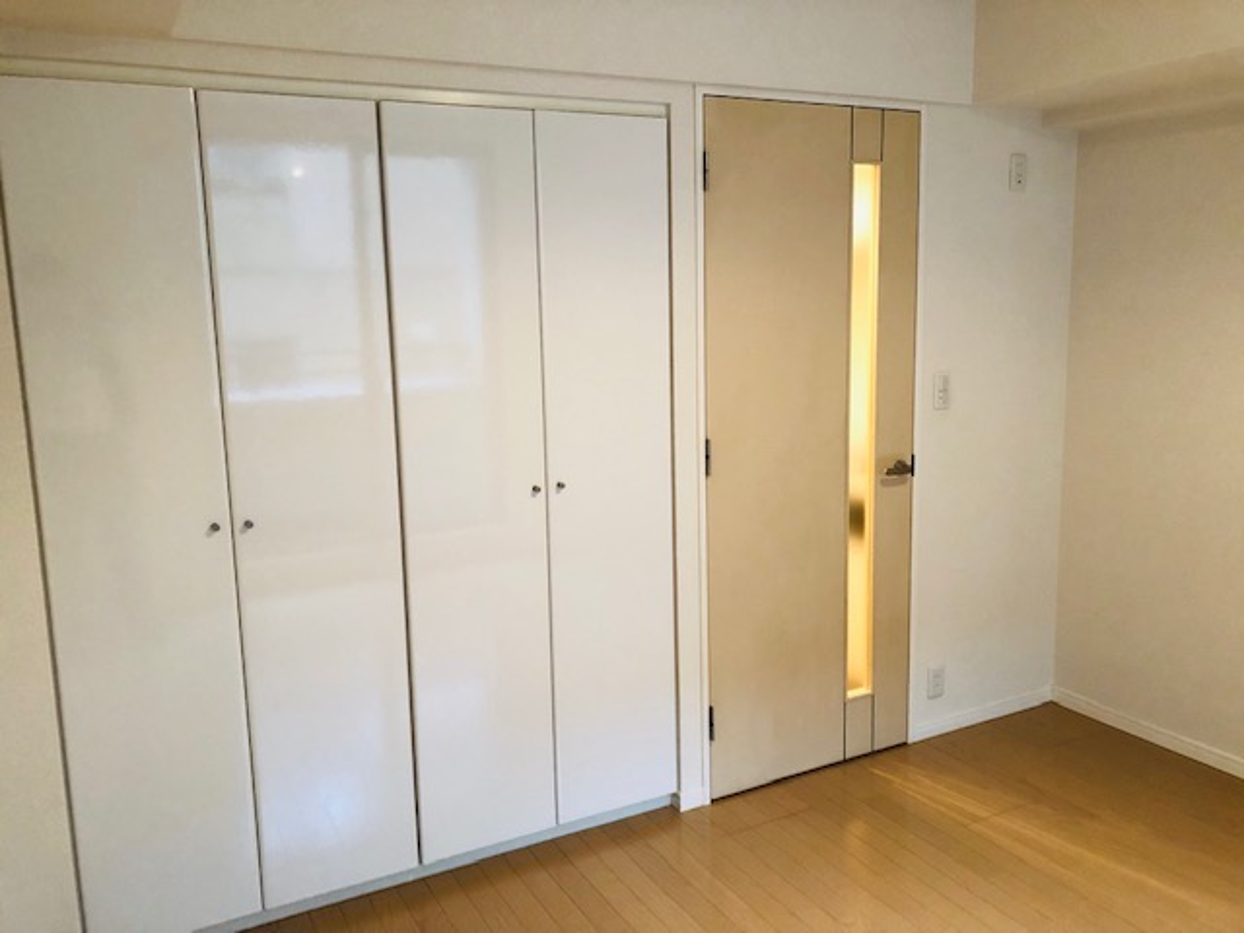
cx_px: 622
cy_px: 466
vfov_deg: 49.7
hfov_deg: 63.4
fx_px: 1006
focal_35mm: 28
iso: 64
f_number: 1.8
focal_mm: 3.99
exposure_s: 1/17
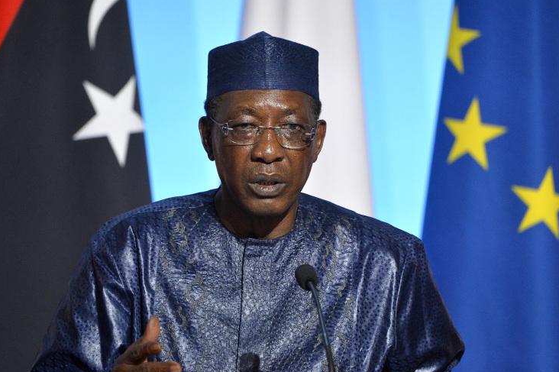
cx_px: 278
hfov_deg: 4.9
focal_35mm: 421
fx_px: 6533
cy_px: 192
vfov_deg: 3.3
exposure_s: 1/320
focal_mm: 400
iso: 4000
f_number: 5.6
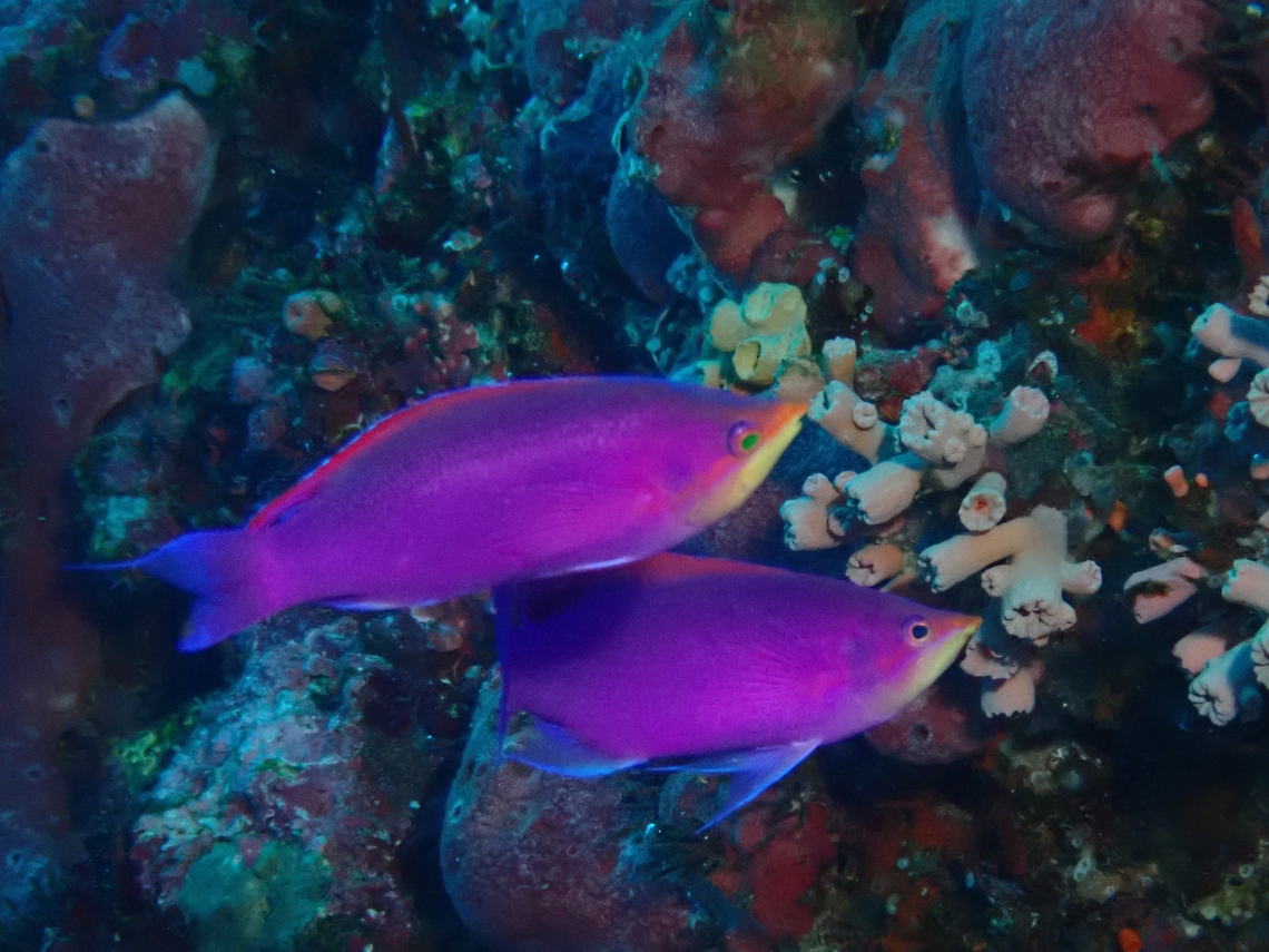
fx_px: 3666
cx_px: 634
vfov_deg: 14.8
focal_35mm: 100
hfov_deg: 19.6
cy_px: 476
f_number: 6.3
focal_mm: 18
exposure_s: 1/200
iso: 1600
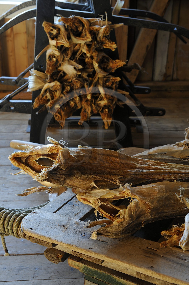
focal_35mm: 50
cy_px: 142
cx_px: 94
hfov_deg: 26.9
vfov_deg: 39.6
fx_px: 394
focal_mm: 50
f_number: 9
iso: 200
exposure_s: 1/4
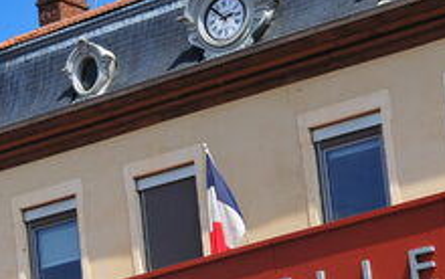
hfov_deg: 14.7
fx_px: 1683
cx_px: -63
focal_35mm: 139
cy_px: 372
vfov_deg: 9.3
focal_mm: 29
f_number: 8
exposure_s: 1/800
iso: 250
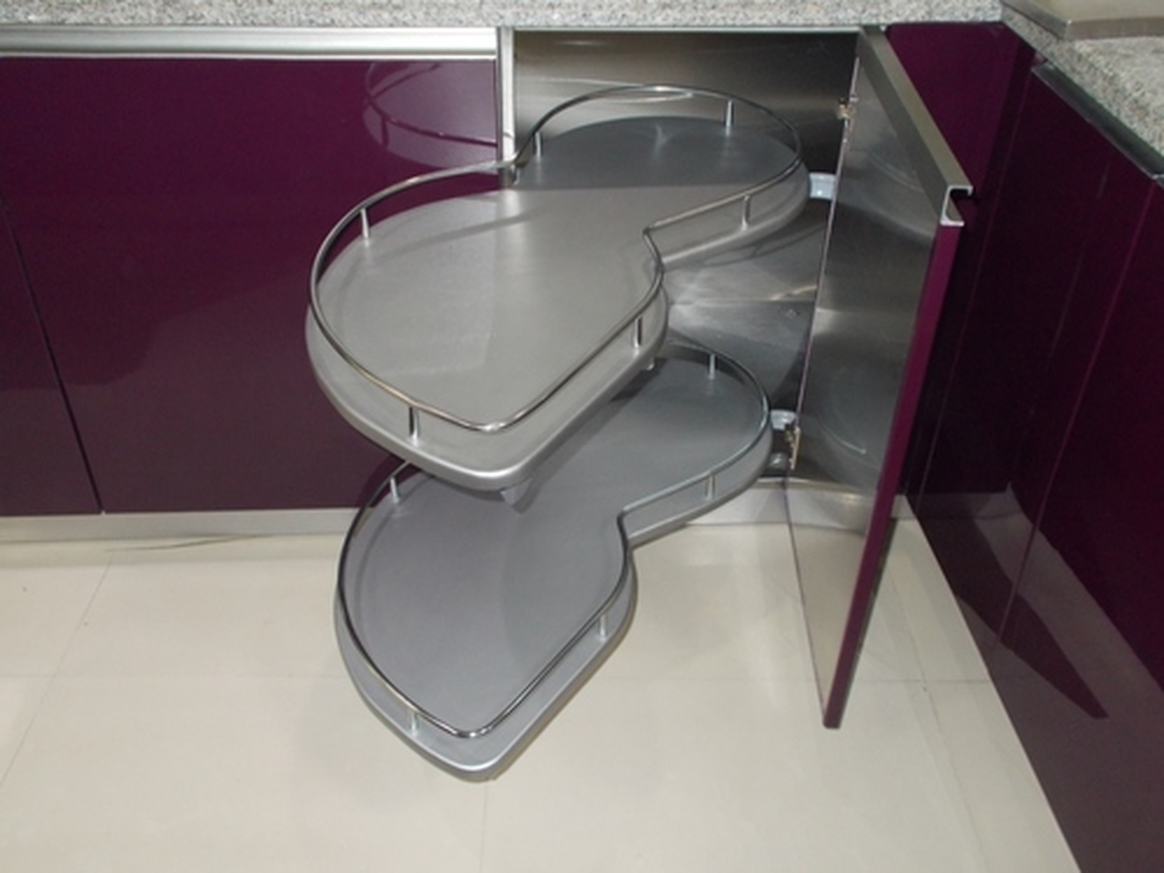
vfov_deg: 41.8
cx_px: 582
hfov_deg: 54.0
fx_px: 1143
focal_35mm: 34
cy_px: 436
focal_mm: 6
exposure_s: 1/25
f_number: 3.6
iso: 200
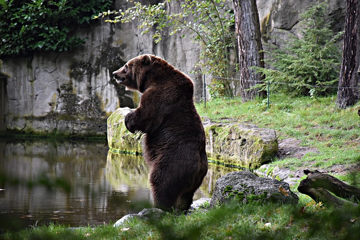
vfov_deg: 6.5
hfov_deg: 9.8
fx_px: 2100
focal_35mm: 210
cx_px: 180
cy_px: 120
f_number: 5.6
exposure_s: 1/500
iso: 1400
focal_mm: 140
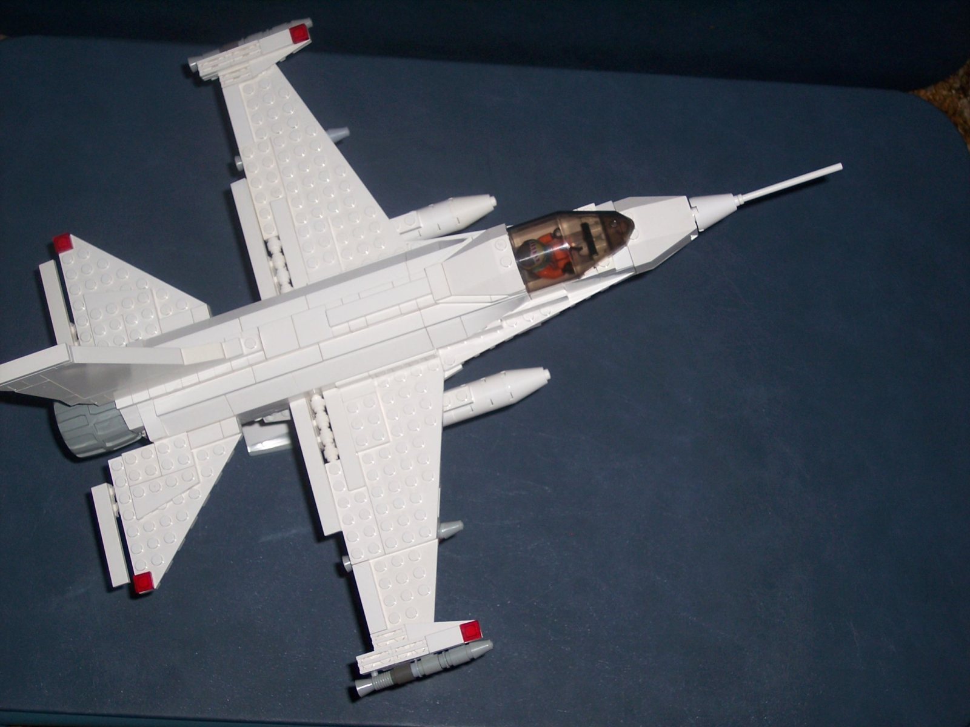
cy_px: 364
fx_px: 1821
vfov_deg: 22.6
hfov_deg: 29.8
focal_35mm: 65
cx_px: 485
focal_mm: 13.3
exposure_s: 1/90
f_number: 3.4
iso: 100
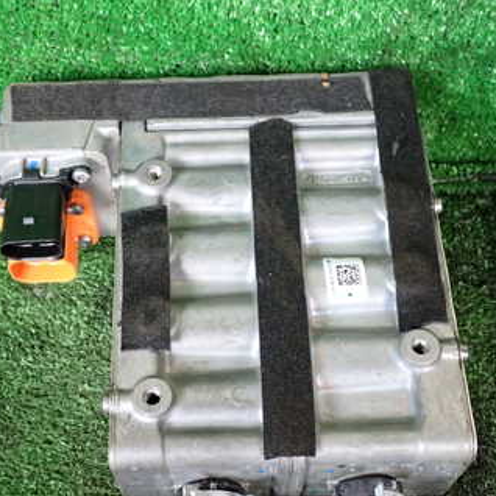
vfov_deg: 33.9
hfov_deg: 34.0
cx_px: 228
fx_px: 811
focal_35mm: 50
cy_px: 299
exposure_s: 1/30
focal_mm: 5.4
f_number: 2.3
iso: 400
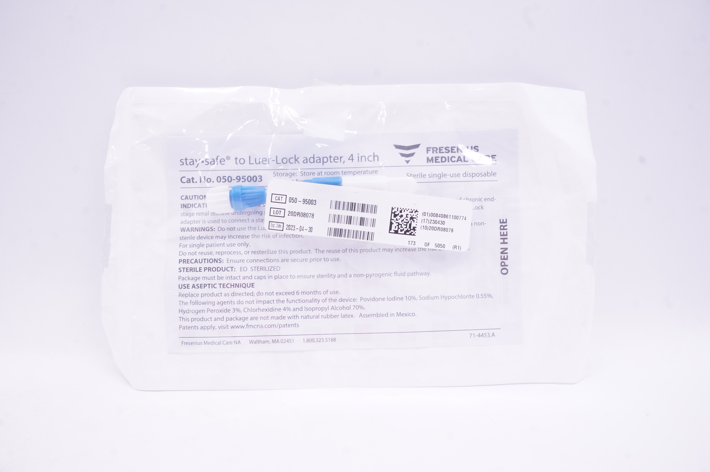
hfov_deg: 67.4
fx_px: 532
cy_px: 236
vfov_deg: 47.8
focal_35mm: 27
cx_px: 355
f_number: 14
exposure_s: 1/20
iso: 800
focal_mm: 18
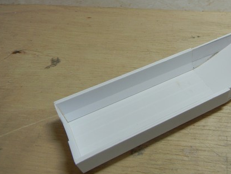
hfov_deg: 41.9
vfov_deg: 32.8
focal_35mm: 44
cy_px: 68
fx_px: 294
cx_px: 167
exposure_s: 1/30
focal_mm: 5
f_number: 3.5
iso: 92
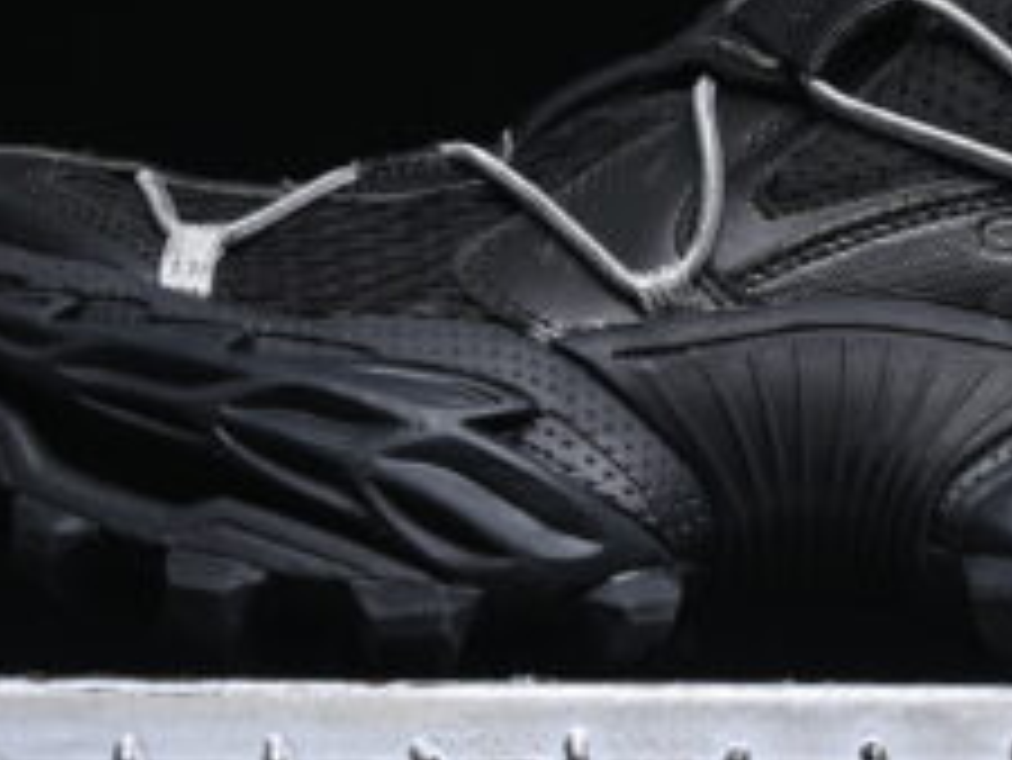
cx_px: 801
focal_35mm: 192
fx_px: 5616
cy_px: 121
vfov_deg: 7.7
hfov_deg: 10.3
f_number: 6.3
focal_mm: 50
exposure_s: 1/50
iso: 160
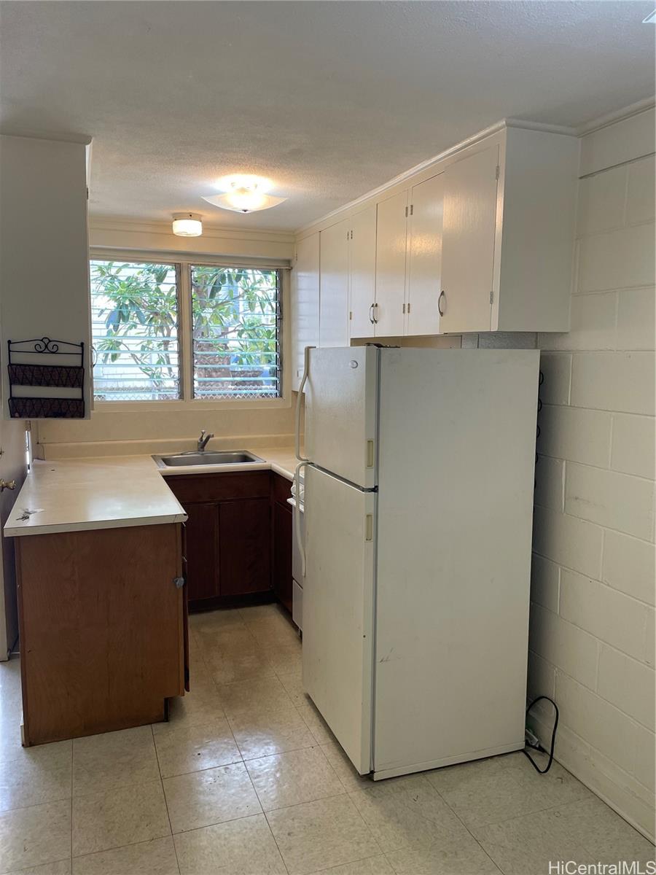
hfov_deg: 53.1
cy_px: 438
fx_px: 657
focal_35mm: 26
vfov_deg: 67.3
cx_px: 328
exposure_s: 1/120
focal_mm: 4.2
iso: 64
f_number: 1.6
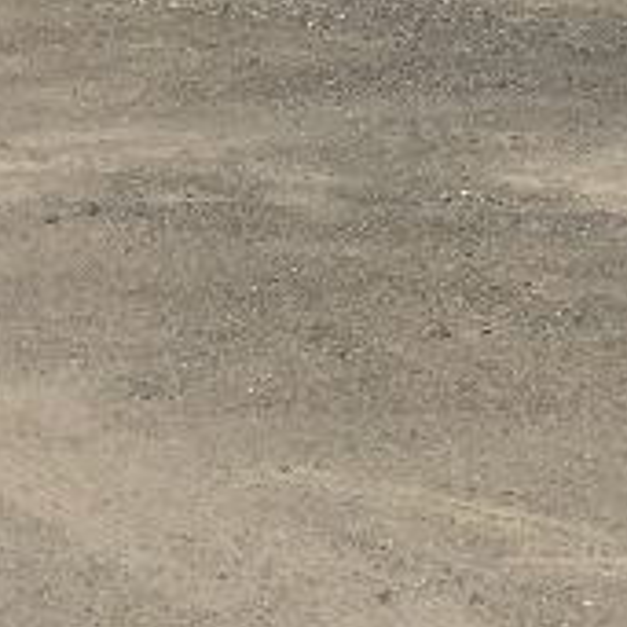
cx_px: 744
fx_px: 2951
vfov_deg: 11.8
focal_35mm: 144
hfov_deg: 11.9
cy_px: -187
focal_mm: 4.15
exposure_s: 1/4405
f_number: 2.2
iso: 32
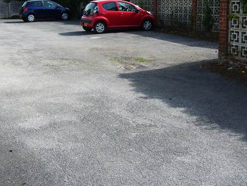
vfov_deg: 31.4
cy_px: 39
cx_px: 76
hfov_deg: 41.4
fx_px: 321
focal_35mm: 45
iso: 80
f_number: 4
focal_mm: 4.1
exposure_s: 1/400
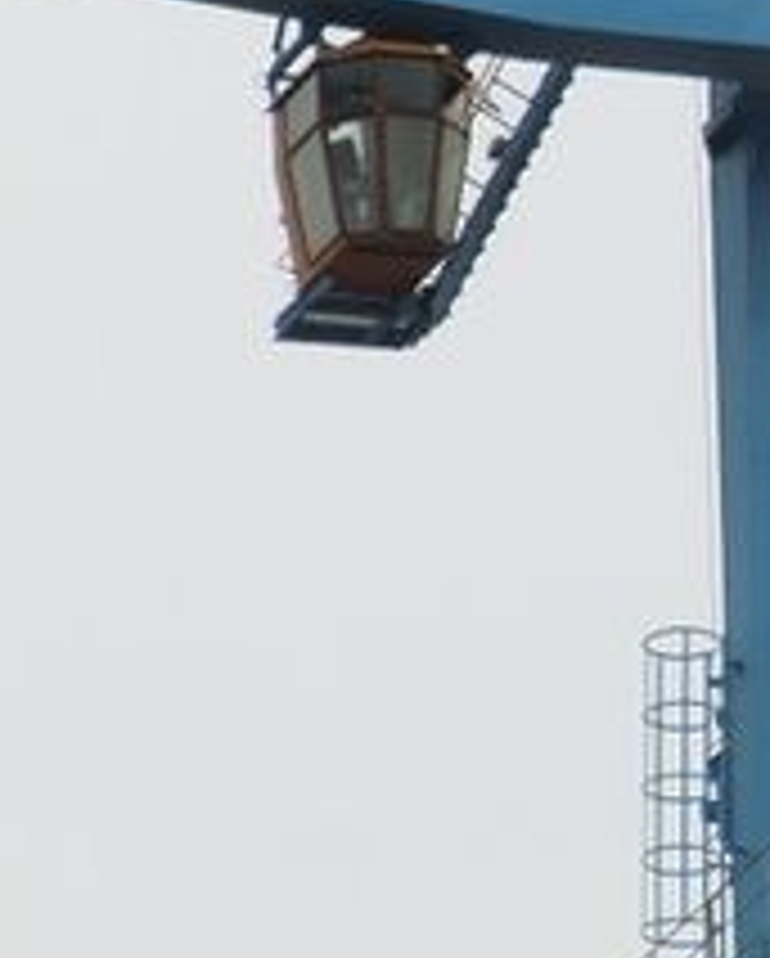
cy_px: 331
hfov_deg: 2.7
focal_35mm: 565
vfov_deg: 3.4
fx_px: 16060
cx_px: 1279
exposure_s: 1/320
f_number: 5.2
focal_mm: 35.7
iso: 64
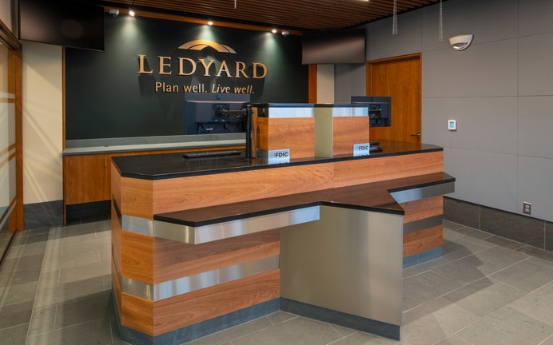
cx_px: 269
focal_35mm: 21
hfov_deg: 82.3
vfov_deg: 57.2
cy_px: 169
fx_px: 316
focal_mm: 19
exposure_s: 1/1.43
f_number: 13
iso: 200
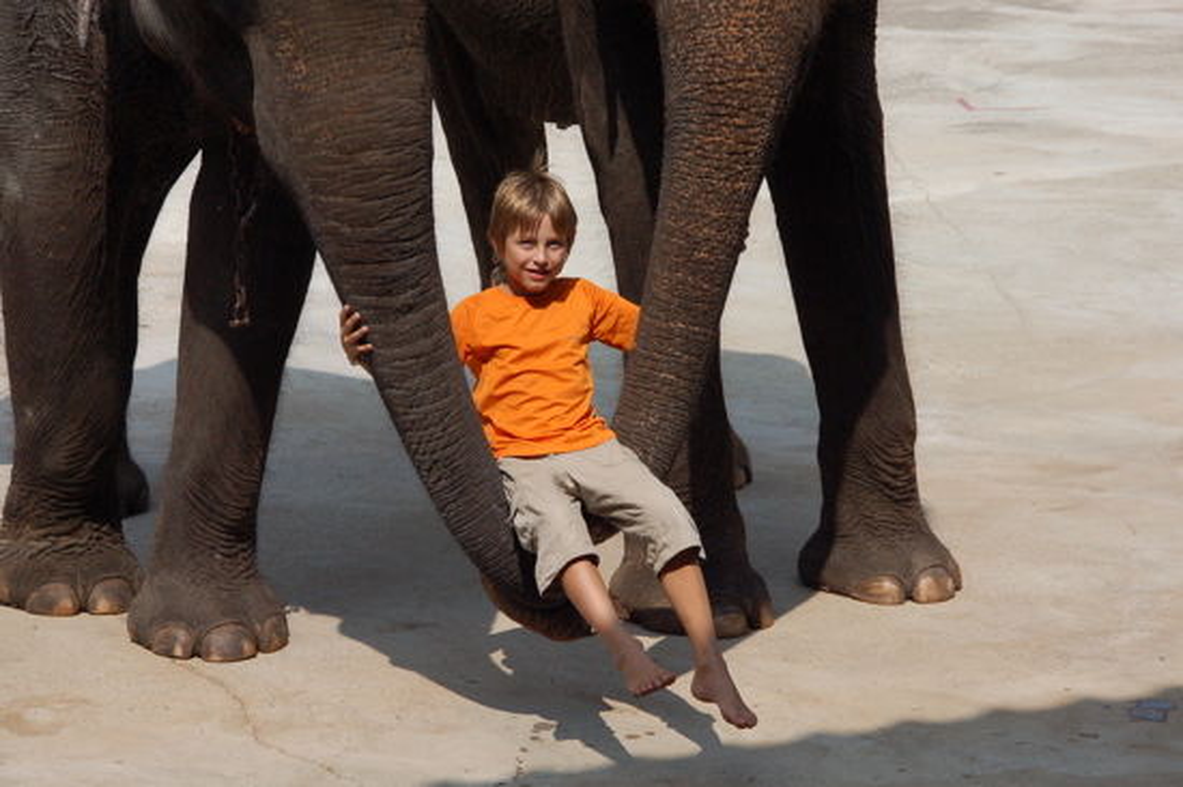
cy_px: 394
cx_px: 592
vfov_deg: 9.9
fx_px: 4532
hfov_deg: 14.9
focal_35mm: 138
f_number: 10
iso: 800
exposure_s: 1/1250
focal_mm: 92
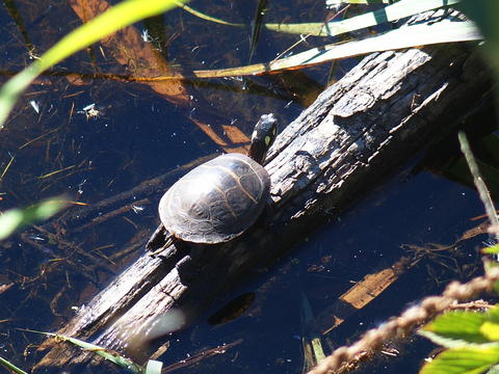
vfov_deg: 5.0
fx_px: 4325
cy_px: 187
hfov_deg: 6.6
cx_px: 250
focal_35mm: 300
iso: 100
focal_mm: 64.3
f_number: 2.8
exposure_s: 1/400
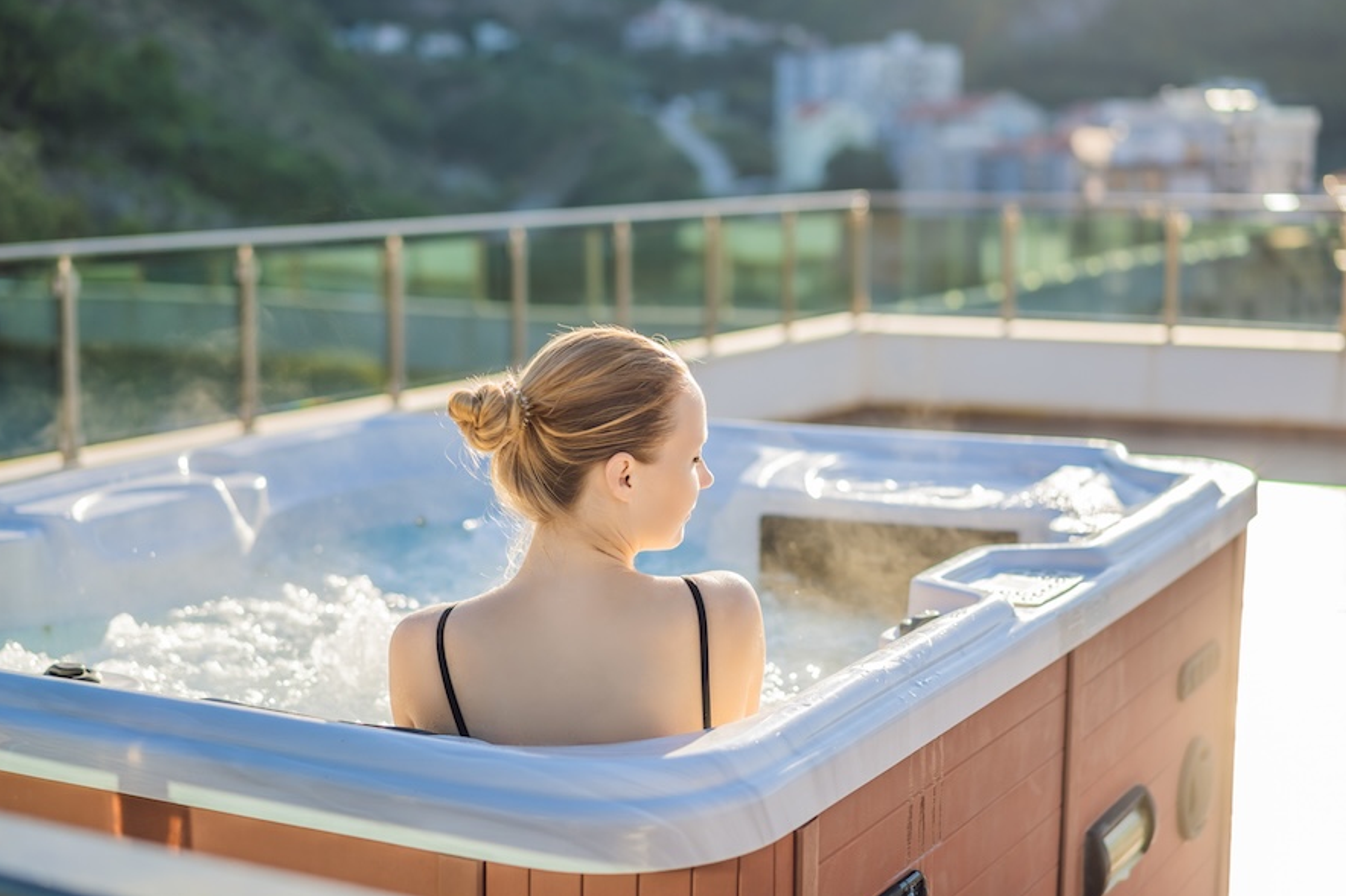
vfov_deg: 24.2
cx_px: 668
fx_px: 2093
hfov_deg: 35.6
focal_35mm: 56
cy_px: 449
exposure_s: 1/2000
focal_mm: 55
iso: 100
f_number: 2.2
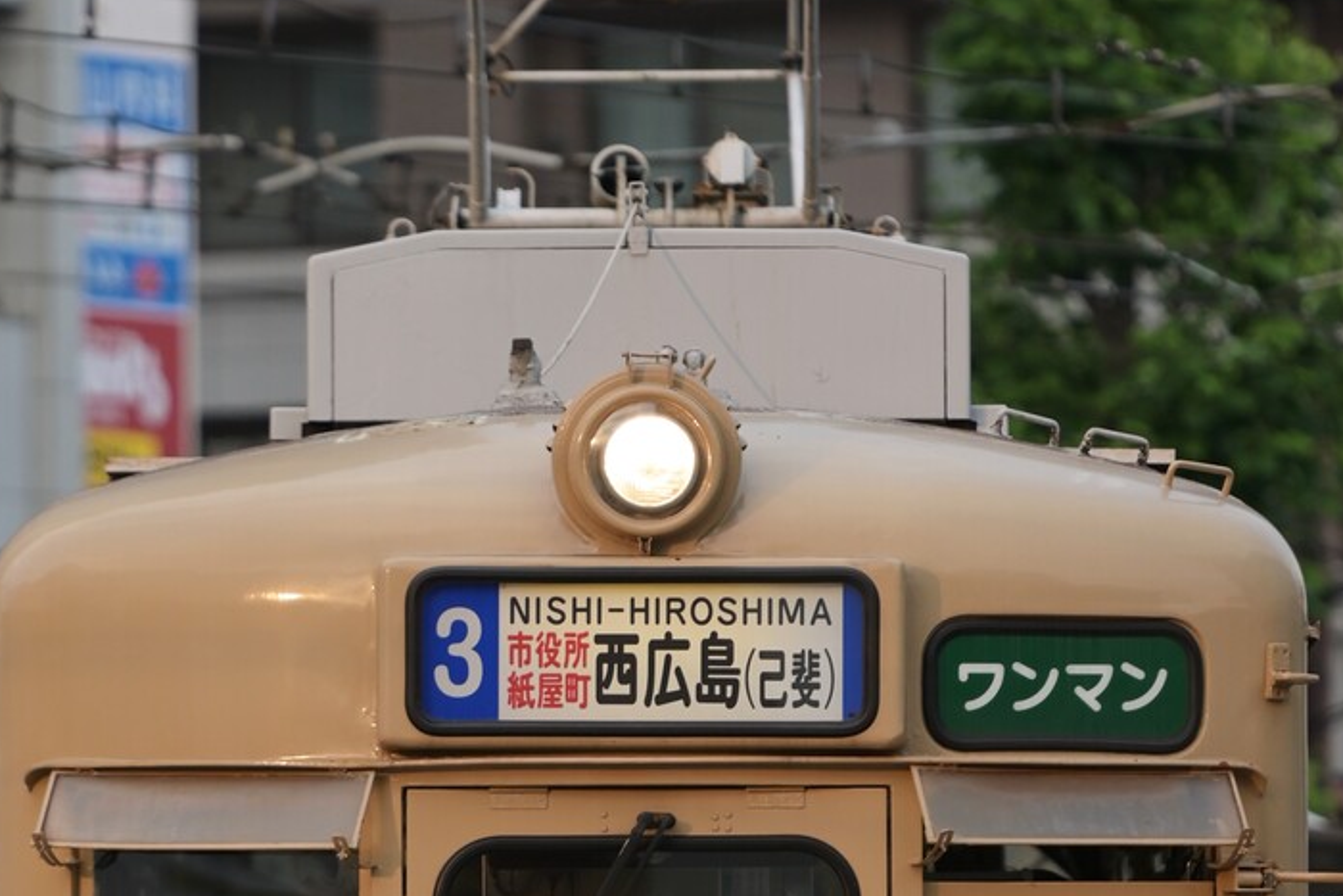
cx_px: 646
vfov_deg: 3.6
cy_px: 921
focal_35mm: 383
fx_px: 14290
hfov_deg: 5.4
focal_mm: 180
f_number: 2.8
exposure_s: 1/800
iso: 200
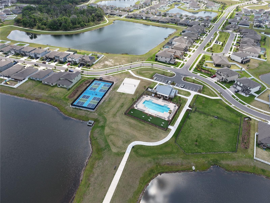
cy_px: 102
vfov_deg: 56.8
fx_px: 187
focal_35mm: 24
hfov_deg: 71.6
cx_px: 135
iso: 120
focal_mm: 8.67
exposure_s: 1/2000
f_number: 1.8
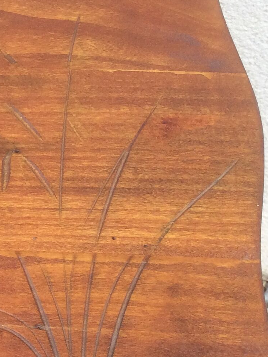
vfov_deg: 20.4
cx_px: -274
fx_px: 991
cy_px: 215
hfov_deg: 13.2
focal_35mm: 96
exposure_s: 1/304
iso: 32
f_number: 2.2
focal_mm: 4.15
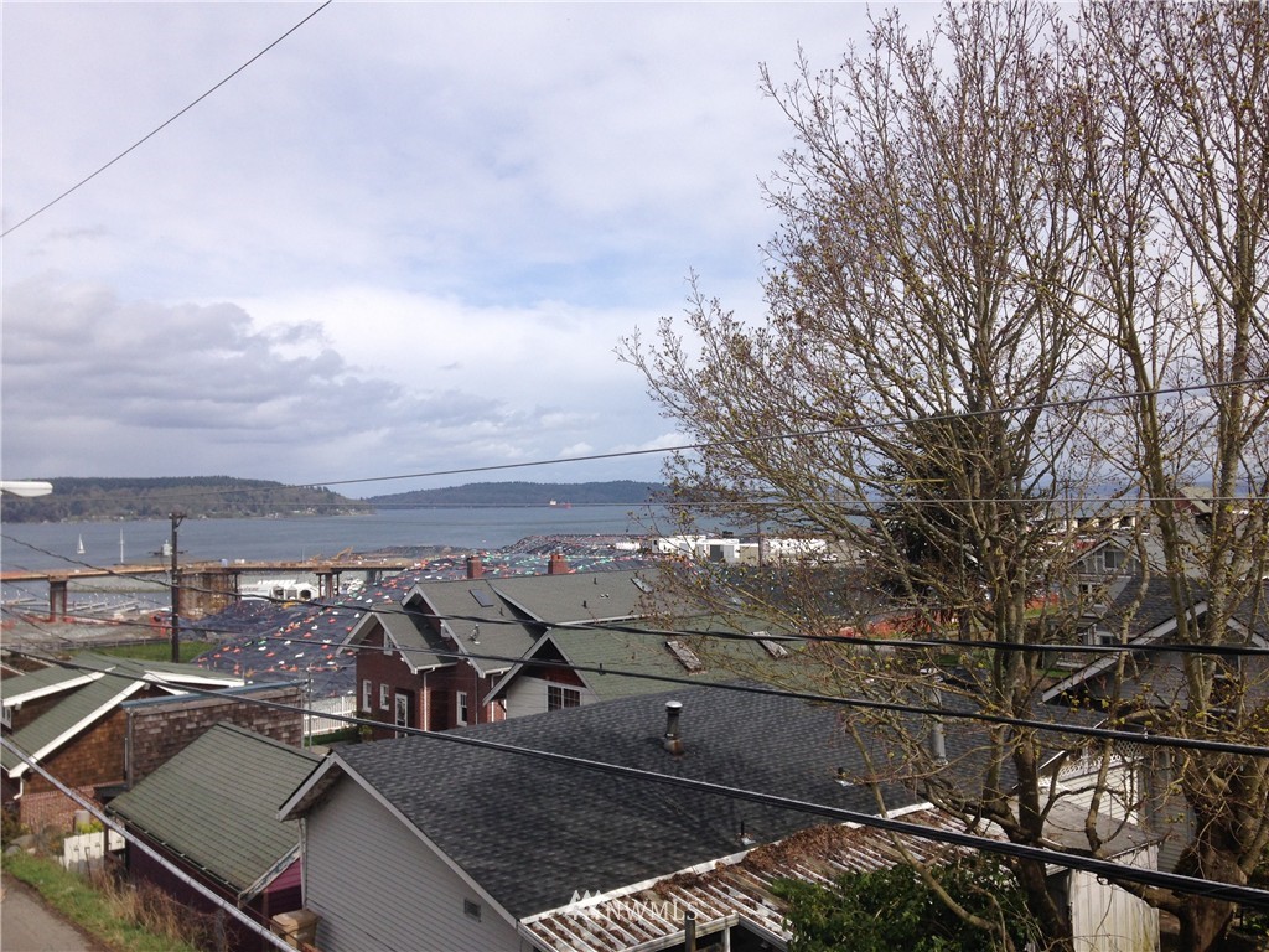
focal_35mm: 33
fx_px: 1210
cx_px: 634
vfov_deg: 42.9
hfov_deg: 55.4
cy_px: 476
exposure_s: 1/2169
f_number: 2.4
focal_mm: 4.12
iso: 50
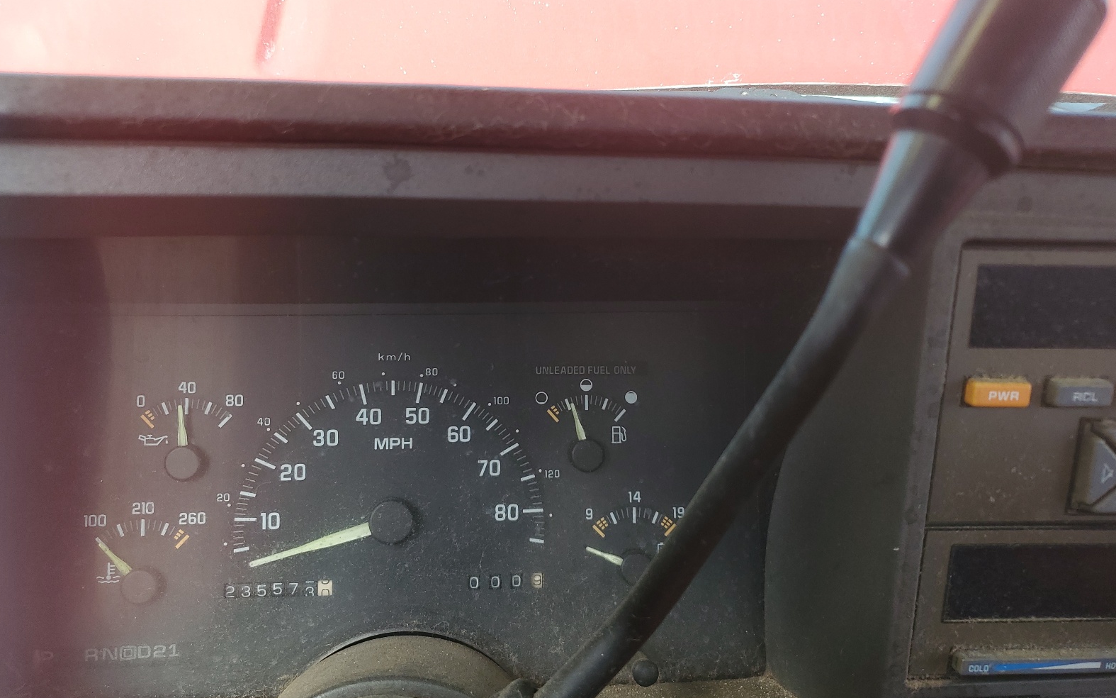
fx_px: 852
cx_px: 556
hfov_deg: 66.5
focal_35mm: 28
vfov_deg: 44.5
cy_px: 364
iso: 50
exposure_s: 1/244
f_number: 1.5
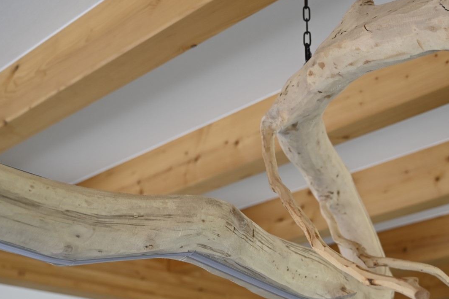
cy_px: 192
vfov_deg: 20.2
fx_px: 835
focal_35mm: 67
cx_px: 293
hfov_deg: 29.9
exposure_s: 1/125
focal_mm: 44
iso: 560
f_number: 4
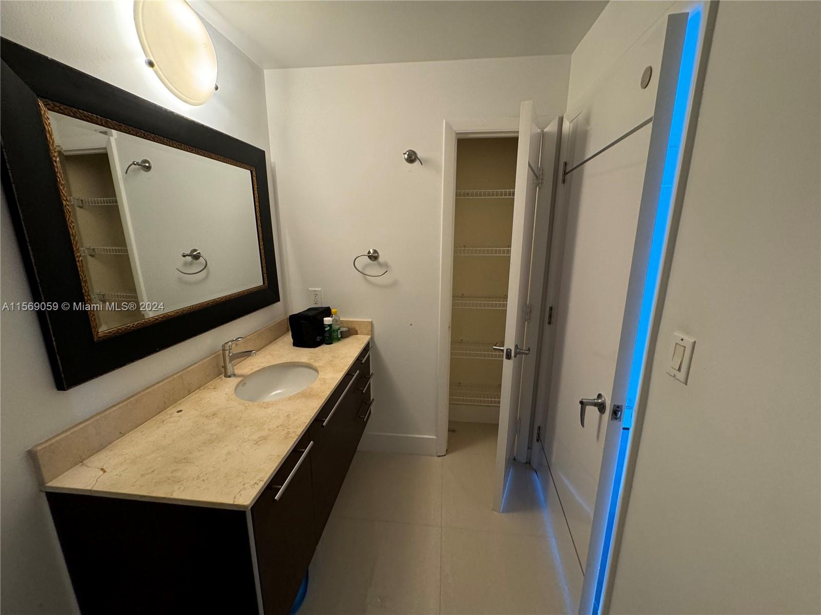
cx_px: 410
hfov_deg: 102.1
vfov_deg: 85.7
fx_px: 332
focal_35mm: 14
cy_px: 308
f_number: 2.2
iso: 250
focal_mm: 2.22
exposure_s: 1/60
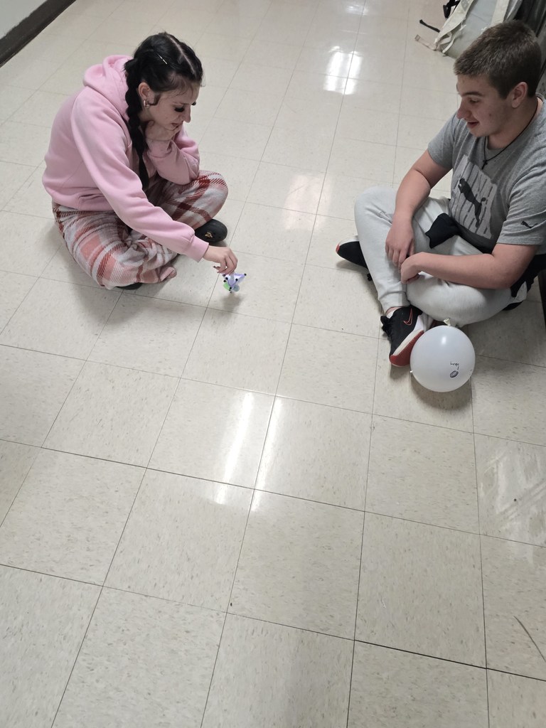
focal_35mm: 23
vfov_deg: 73.9
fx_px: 484
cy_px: 364
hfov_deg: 58.9
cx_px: 273
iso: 400
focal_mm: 6.3
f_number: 1.7
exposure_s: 1/120
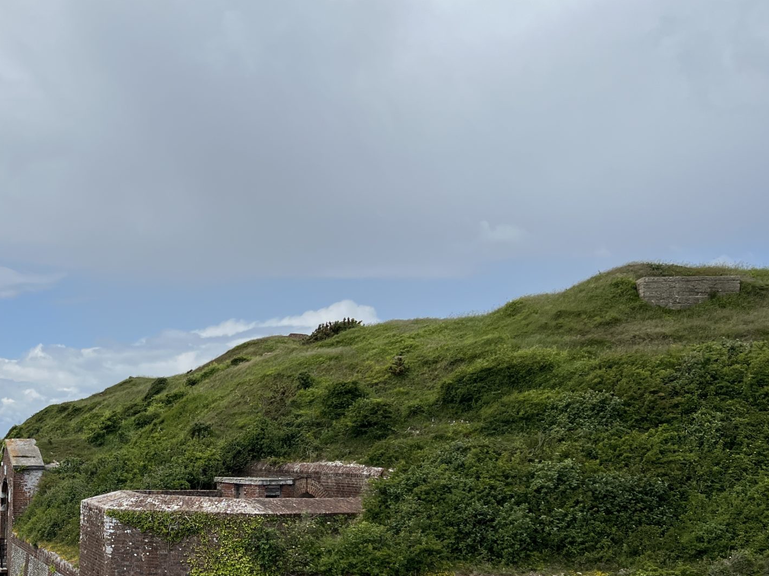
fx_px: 1044
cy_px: 413
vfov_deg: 30.5
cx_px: 152
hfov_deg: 38.9
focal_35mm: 47
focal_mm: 5.7
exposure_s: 1/6993
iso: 50
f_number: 1.5
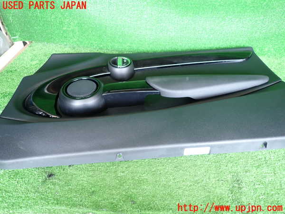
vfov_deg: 54.9
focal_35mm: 25
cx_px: 142
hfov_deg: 69.4
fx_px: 206
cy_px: 107
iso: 200
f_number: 2
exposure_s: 1/40
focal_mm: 4.5
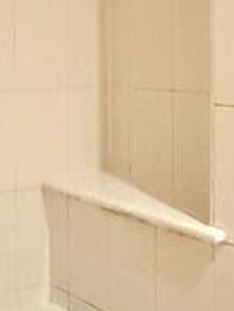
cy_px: 82
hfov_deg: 18.2
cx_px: 3
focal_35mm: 79
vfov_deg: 24.5
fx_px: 711
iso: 1000
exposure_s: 1/33
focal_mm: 2.22
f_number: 2.2
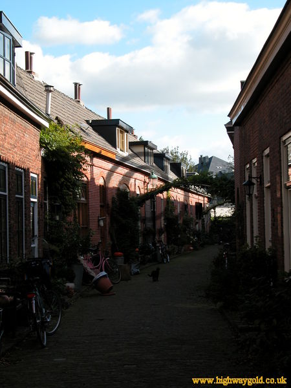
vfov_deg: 26.7
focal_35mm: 73
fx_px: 818
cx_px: 146
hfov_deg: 20.2
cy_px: 194
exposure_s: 1/274
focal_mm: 18.8
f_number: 5.3
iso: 100
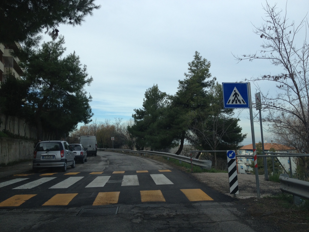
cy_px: 116
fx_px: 312
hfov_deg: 52.6
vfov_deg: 40.7
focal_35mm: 35
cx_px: 154
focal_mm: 4.28
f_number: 2.4
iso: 50
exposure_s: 1/789
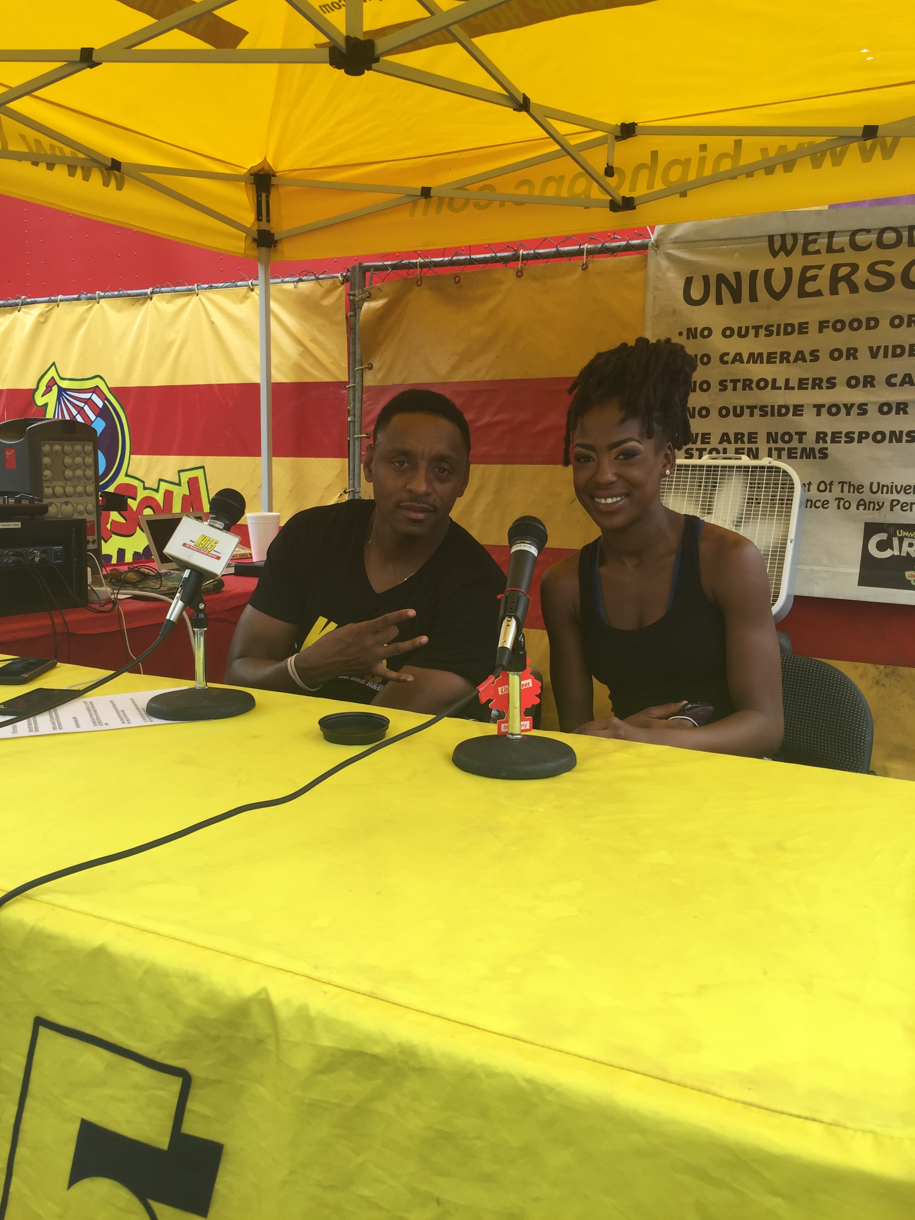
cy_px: 610
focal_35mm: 29
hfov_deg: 48.2
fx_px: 1022
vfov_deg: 61.7
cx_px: 458
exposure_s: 1/286
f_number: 2.2
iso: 32
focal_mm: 4.15
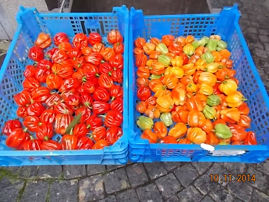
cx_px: 134
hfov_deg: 67.3
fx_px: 202
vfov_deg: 53.1
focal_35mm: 26
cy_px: 101
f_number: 3.2
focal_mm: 4.6
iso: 200
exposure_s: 1/25
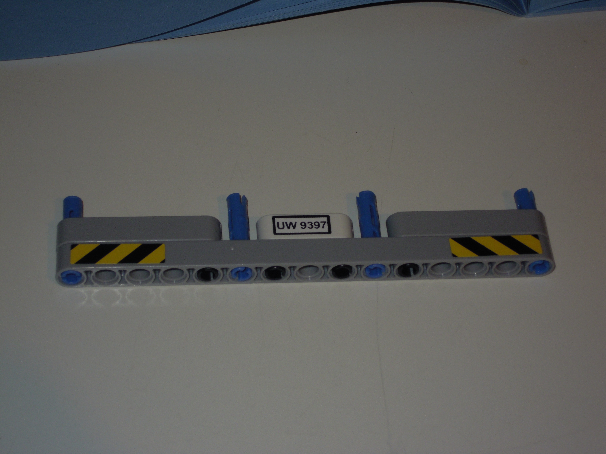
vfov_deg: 14.8
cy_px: 227
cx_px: 303
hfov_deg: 19.6
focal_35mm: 100
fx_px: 1751
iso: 100
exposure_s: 1/50
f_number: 5.4
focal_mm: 17.9
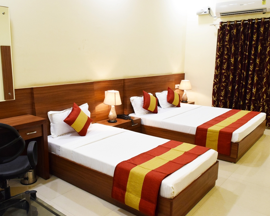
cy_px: 110
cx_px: 107
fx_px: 248
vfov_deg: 47.1
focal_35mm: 31
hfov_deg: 56.7
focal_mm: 18
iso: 1600
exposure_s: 1/30
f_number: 8
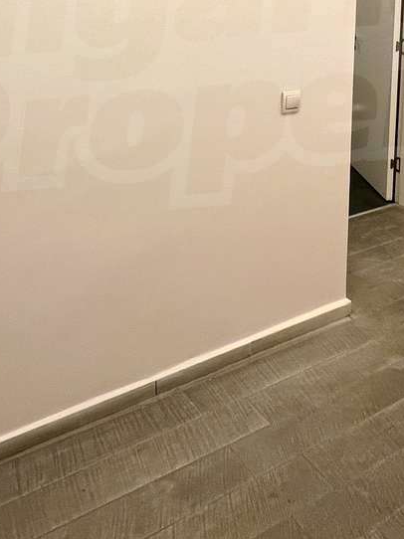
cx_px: 254
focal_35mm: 36
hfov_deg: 39.4
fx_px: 561
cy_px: 65
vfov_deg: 46.9
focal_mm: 1.57
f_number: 1.8
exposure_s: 1/100
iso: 80
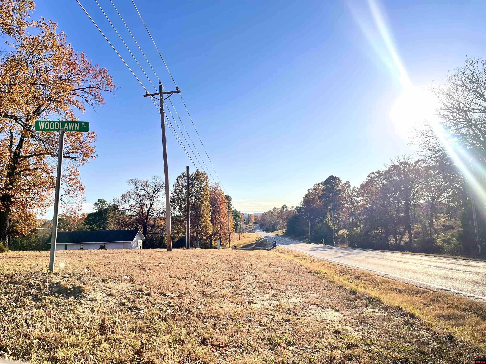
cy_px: 182
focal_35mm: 26
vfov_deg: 53.1
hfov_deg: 67.3
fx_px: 365
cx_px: 243
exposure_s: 1/2433
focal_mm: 5.1
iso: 50
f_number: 1.6
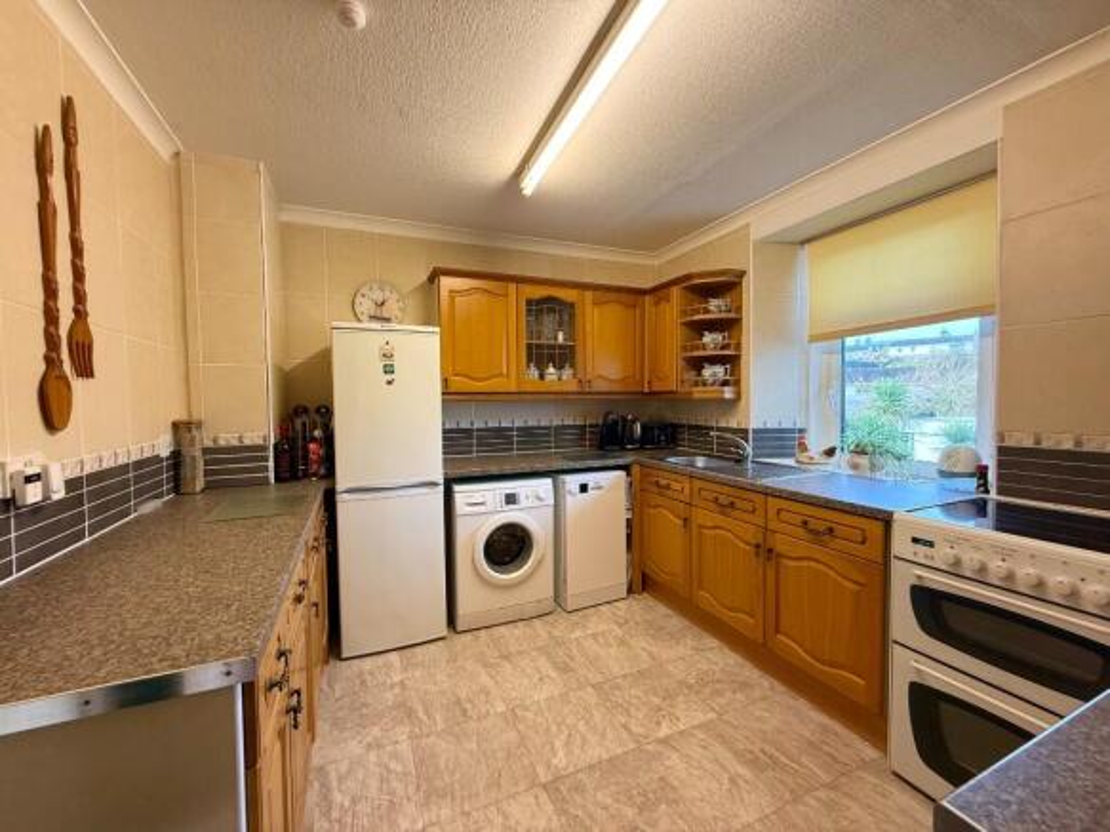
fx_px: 449
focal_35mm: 14
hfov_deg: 102.1
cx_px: 555
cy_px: 416
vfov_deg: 85.7
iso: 200
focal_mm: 2.22
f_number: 2.2
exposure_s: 1/100
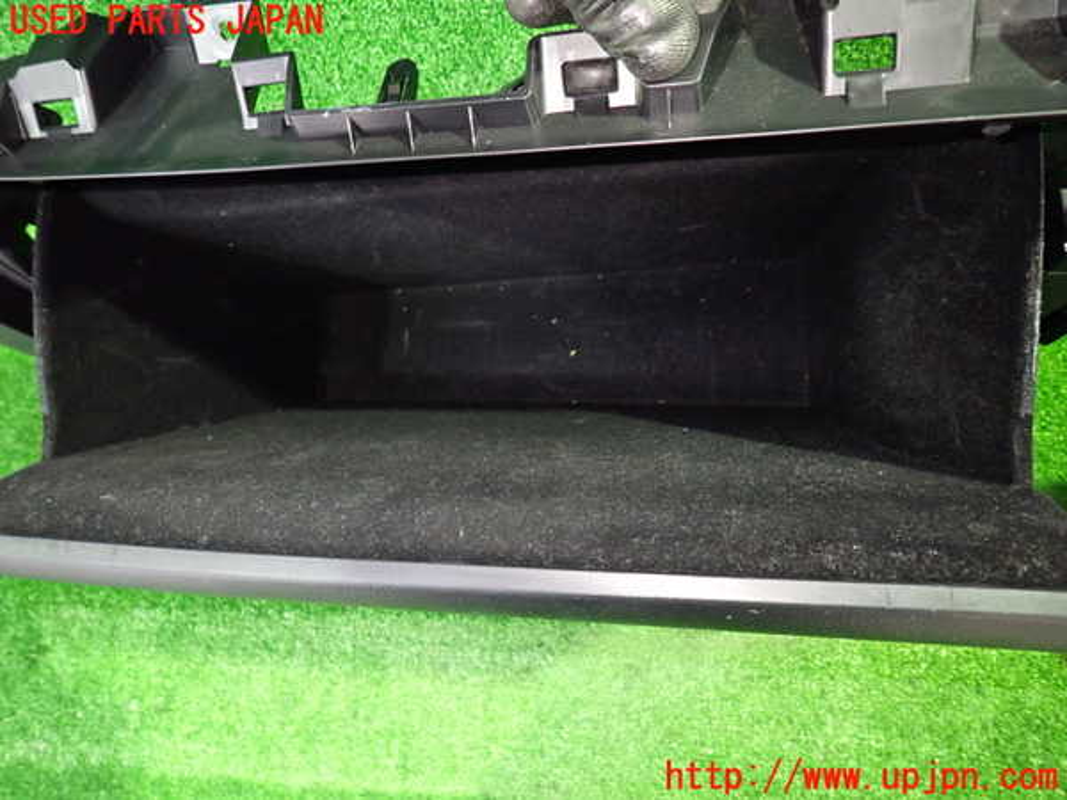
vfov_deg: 54.9
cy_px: 400
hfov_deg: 69.4
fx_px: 771
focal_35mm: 25
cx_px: 534
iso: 800
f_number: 2
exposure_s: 1/15
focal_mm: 4.5
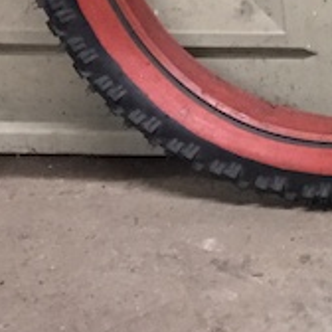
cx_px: 779
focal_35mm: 122
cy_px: -160
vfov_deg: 13.5
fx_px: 1324
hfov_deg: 11.8
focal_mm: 4.15
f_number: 2.2
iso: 200
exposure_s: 1/33
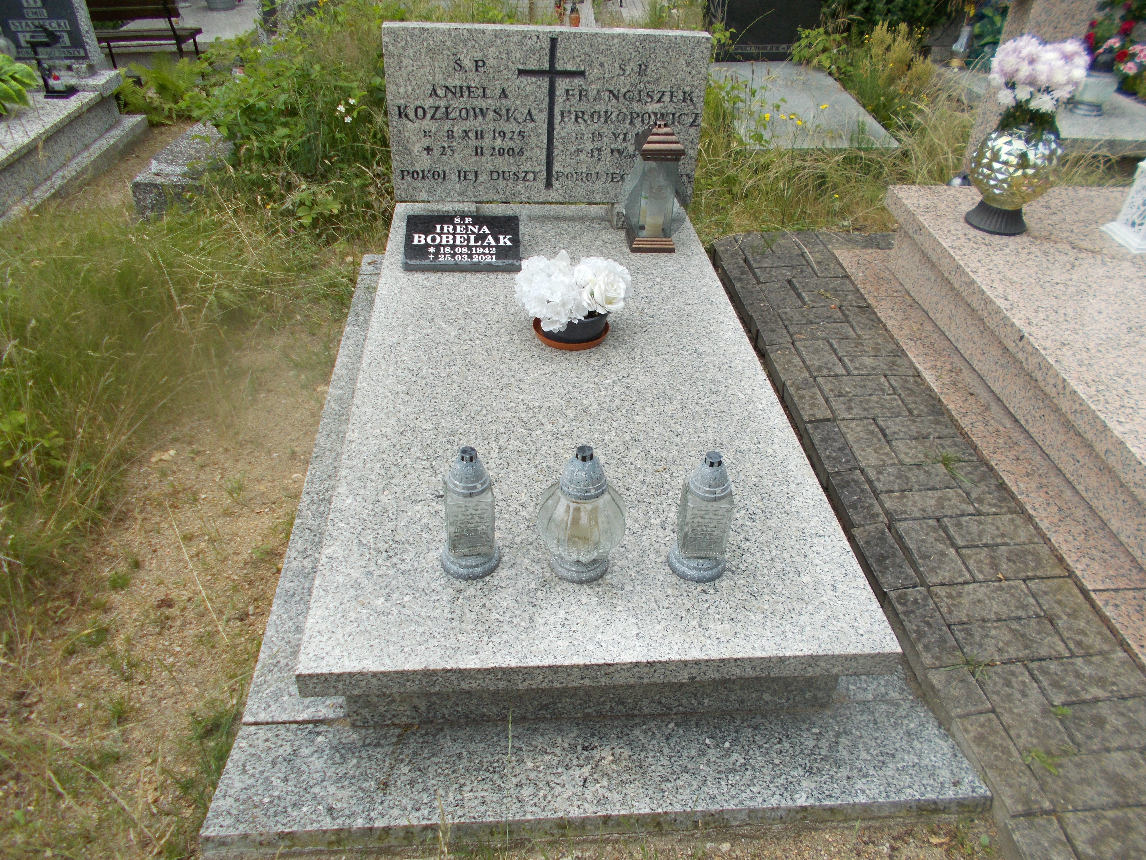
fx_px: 861
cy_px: 430
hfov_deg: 67.3
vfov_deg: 53.1
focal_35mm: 26
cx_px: 573
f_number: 3.2
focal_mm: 4.6
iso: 80
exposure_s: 1/250
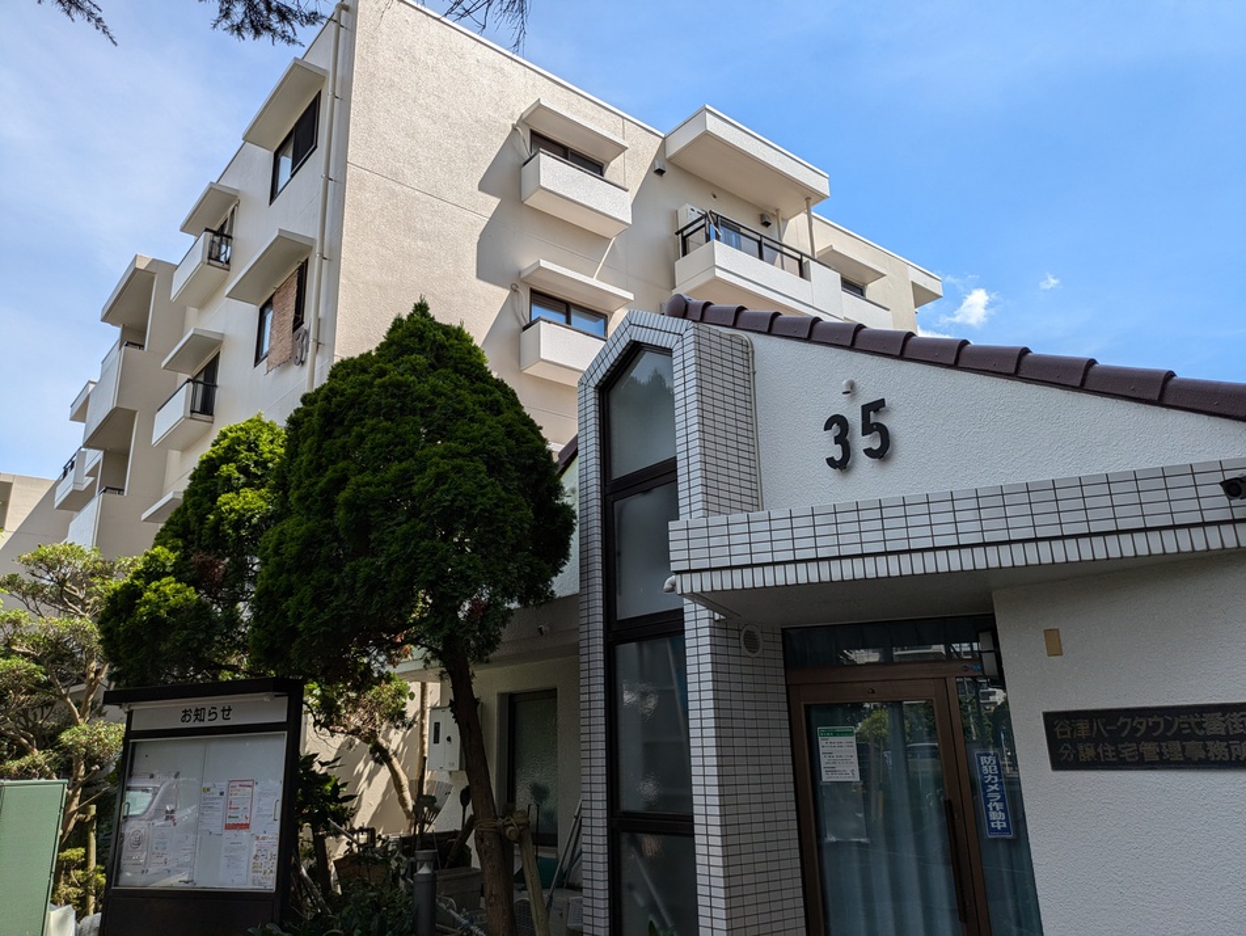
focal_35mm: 25
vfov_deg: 54.9
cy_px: 468
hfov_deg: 69.4
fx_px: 900
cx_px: 623
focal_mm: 5.43
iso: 44
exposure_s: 1/1546
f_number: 1.89
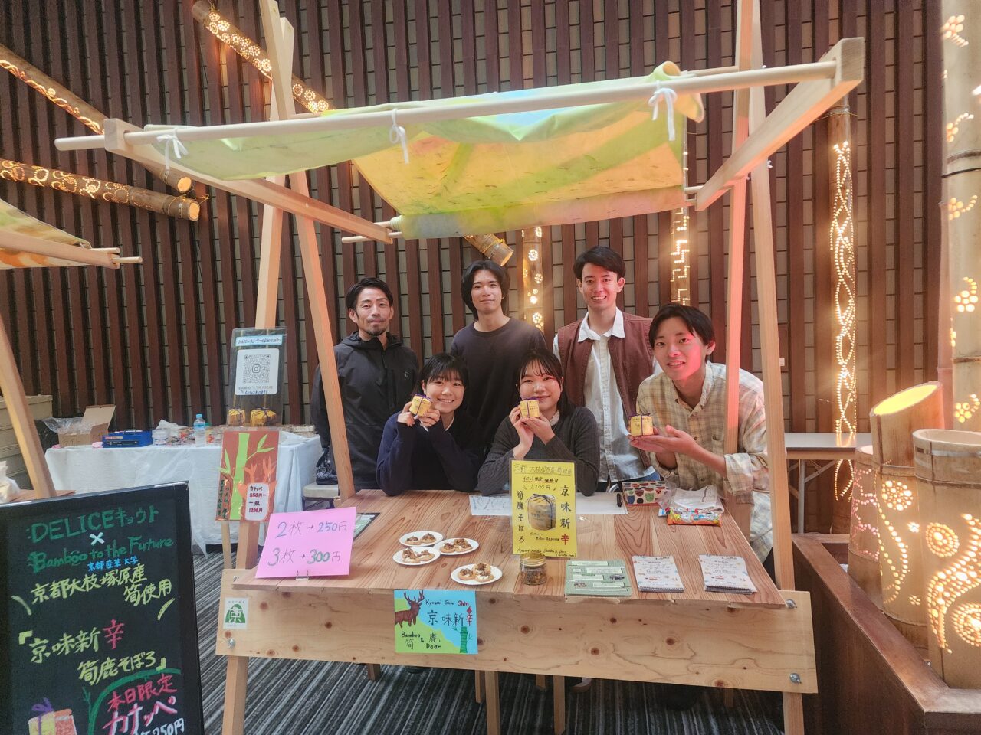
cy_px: 368
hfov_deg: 73.9
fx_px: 652
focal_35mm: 23
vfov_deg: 58.9
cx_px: 490
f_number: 1.8
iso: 800
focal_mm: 6.4
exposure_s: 1/100
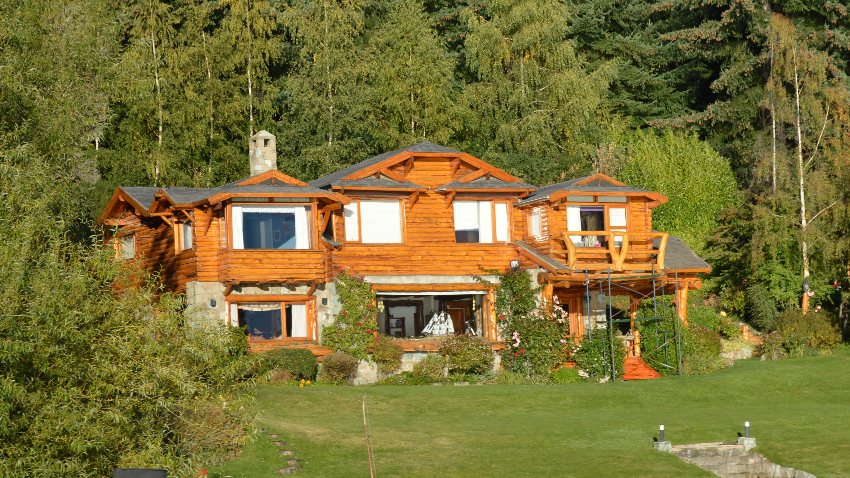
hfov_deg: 19.9
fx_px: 2426
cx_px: 474
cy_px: 315
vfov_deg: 11.2
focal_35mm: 108
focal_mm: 55
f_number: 7.1
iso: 100
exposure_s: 1/200
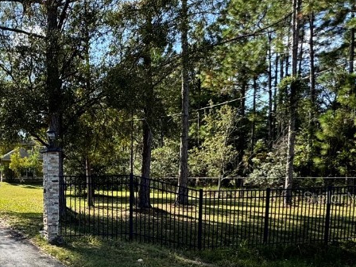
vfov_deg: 42.9
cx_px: -29
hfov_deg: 44.5
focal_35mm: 32
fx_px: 329
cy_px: 197
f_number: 2.2
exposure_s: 1/1395
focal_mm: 2.22
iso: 50
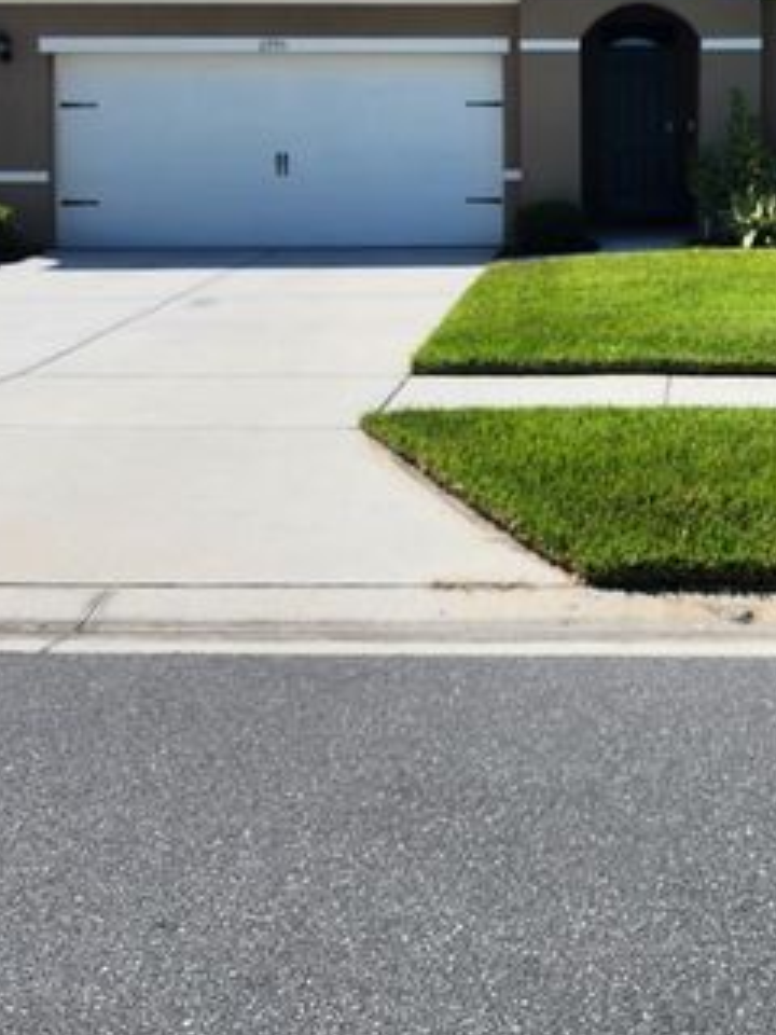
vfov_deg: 38.1
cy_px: 202
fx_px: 1435
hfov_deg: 29.5
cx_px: 627
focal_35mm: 48
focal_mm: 6.4
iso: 12
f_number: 1.8
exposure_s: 1/1376
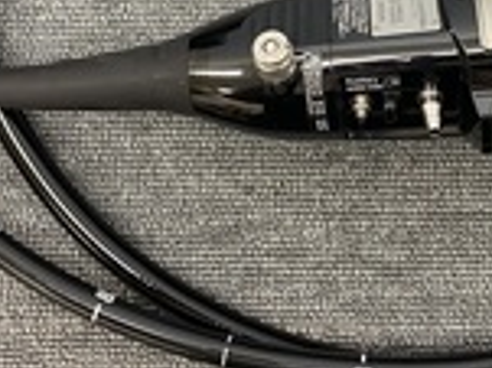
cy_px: -62
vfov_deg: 20.1
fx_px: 980
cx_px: 355
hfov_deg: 27.9
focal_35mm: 69
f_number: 1.8
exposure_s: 1/60
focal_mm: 4.25
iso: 100
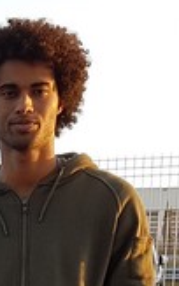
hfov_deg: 8.8
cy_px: 449
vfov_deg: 14.3
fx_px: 1053
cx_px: -261
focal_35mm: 135
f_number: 1.7
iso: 40
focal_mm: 4.2
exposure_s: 1/185
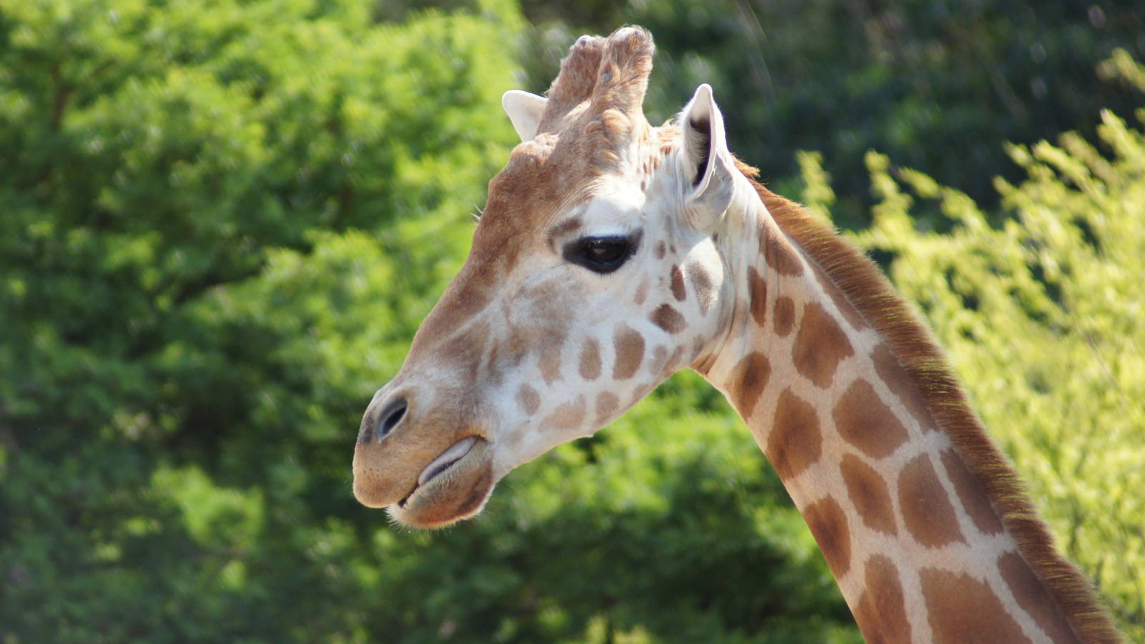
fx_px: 14329
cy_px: 288
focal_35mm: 472
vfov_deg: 2.6
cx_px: 573
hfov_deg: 4.6
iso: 500
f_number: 5.6
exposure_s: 1/500
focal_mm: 300
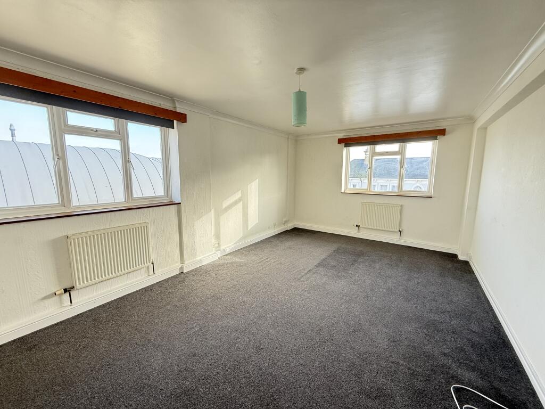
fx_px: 220
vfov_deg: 85.7
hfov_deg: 102.1
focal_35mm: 14
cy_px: 204
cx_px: 272
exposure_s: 1/99
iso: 125
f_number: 2.2
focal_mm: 2.22
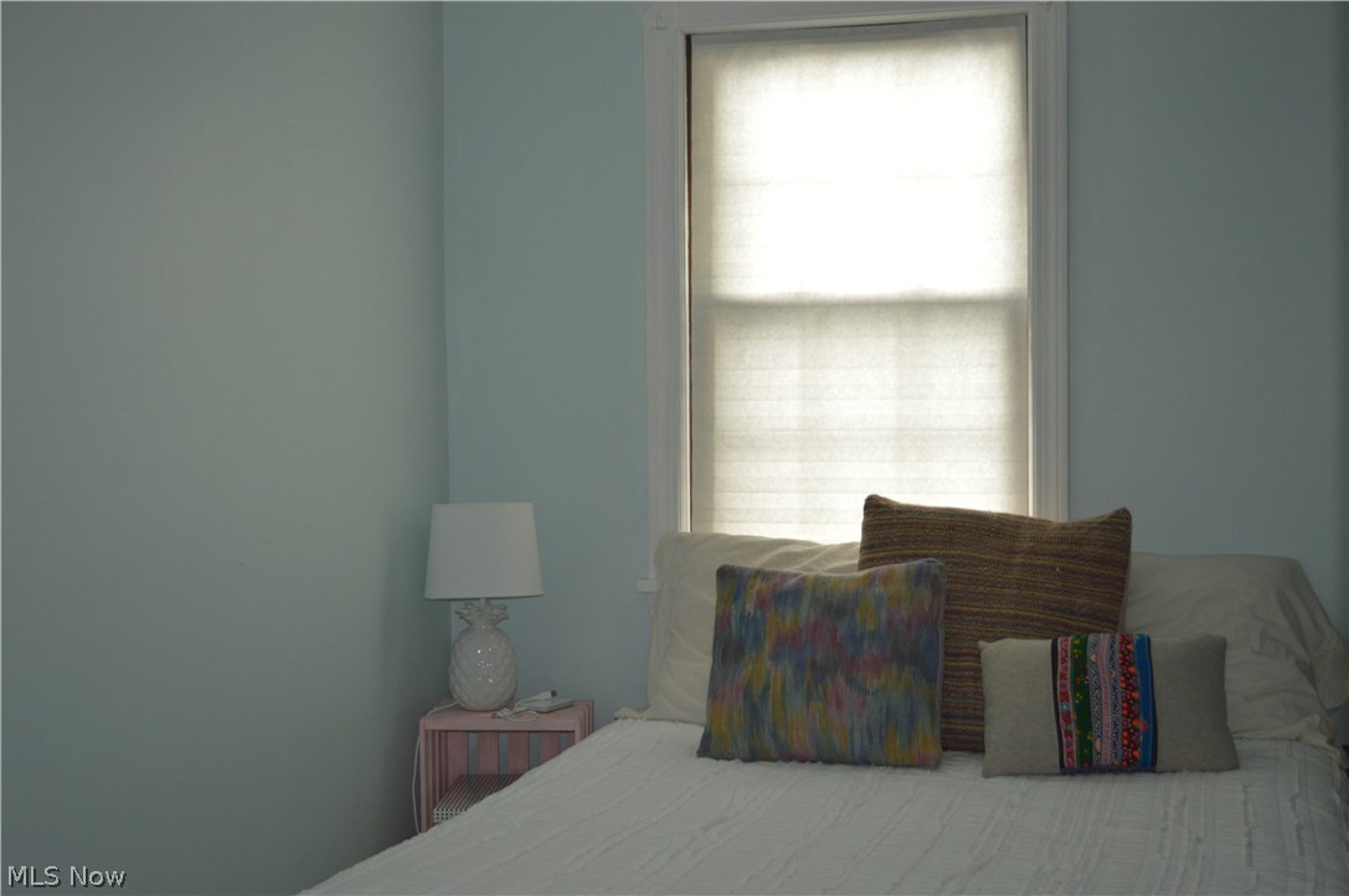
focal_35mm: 51
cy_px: 448
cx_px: 674
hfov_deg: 38.9
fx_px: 1909
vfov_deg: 26.4
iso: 450
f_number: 5
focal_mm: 34
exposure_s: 1/60
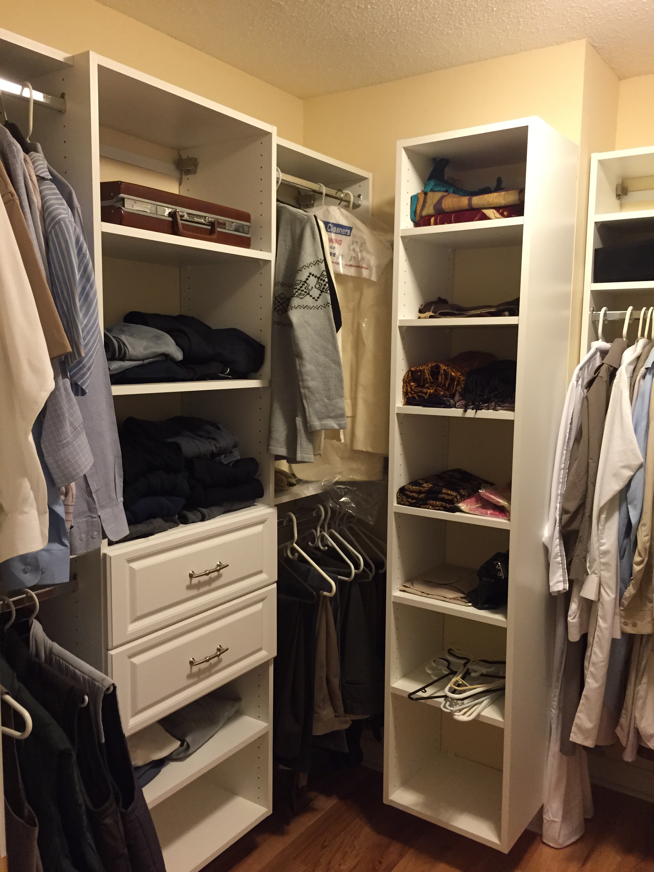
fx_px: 731
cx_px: 327
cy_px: 436
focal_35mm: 29
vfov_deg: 61.7
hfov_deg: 48.2
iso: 160
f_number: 2.2
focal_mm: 4.15
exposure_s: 1/30
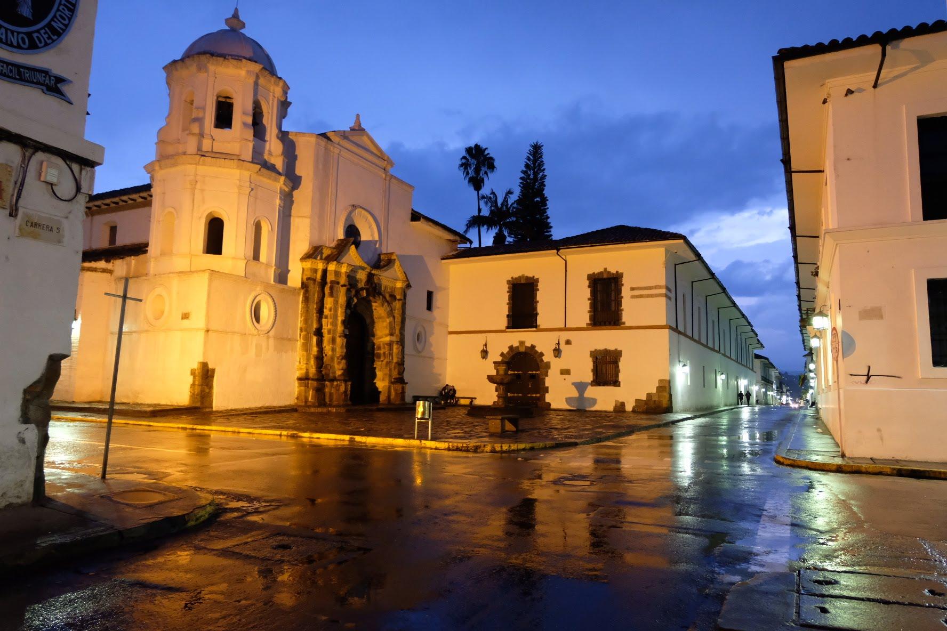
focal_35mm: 24
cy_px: 316
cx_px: 474
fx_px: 631
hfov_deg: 73.7
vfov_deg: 53.1
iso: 3200
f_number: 3.5
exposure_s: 1/13
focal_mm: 16
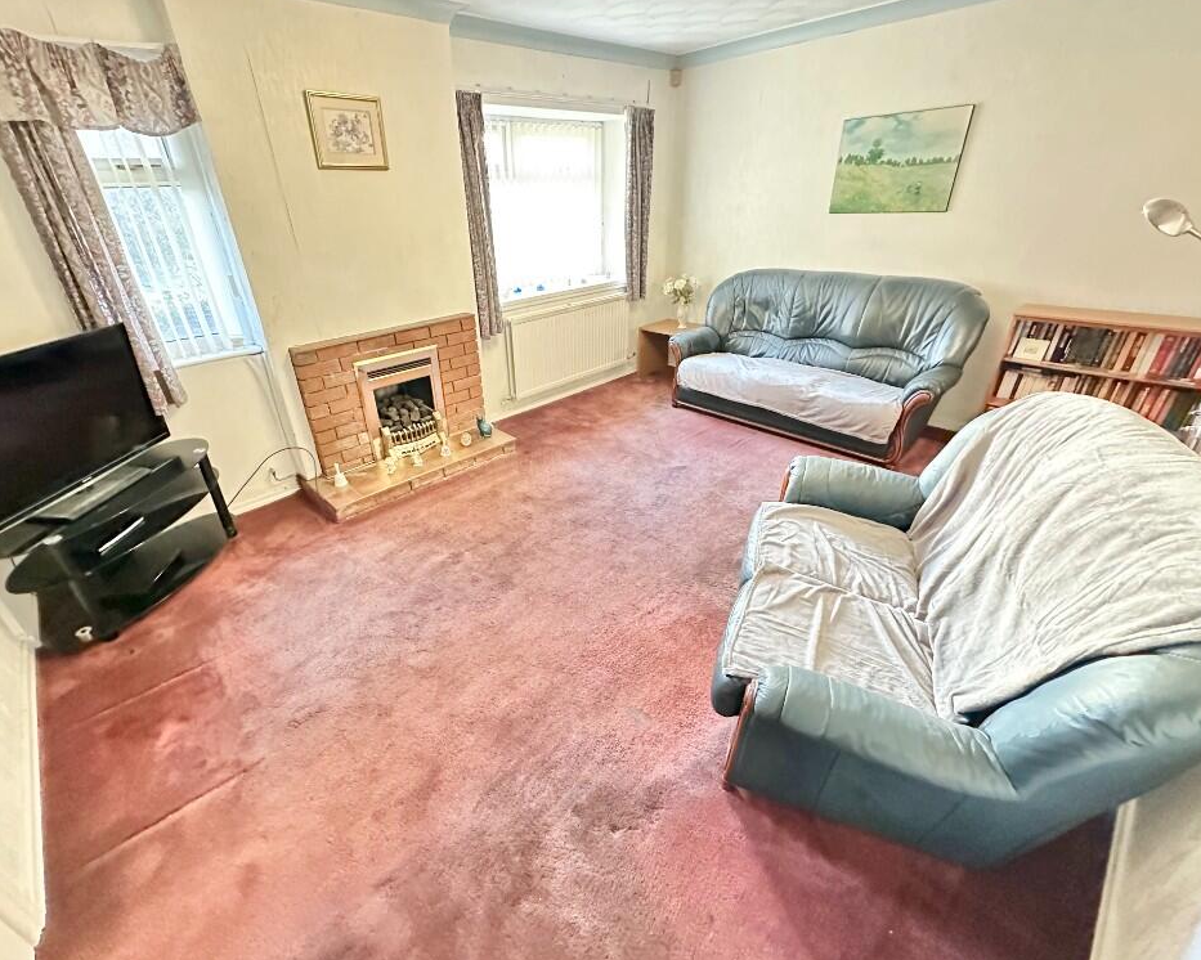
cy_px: 481
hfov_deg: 96.6
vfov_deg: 84.0
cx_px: 552
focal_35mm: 15
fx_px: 533
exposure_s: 1/34
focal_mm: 2.22
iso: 1250
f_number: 2.2
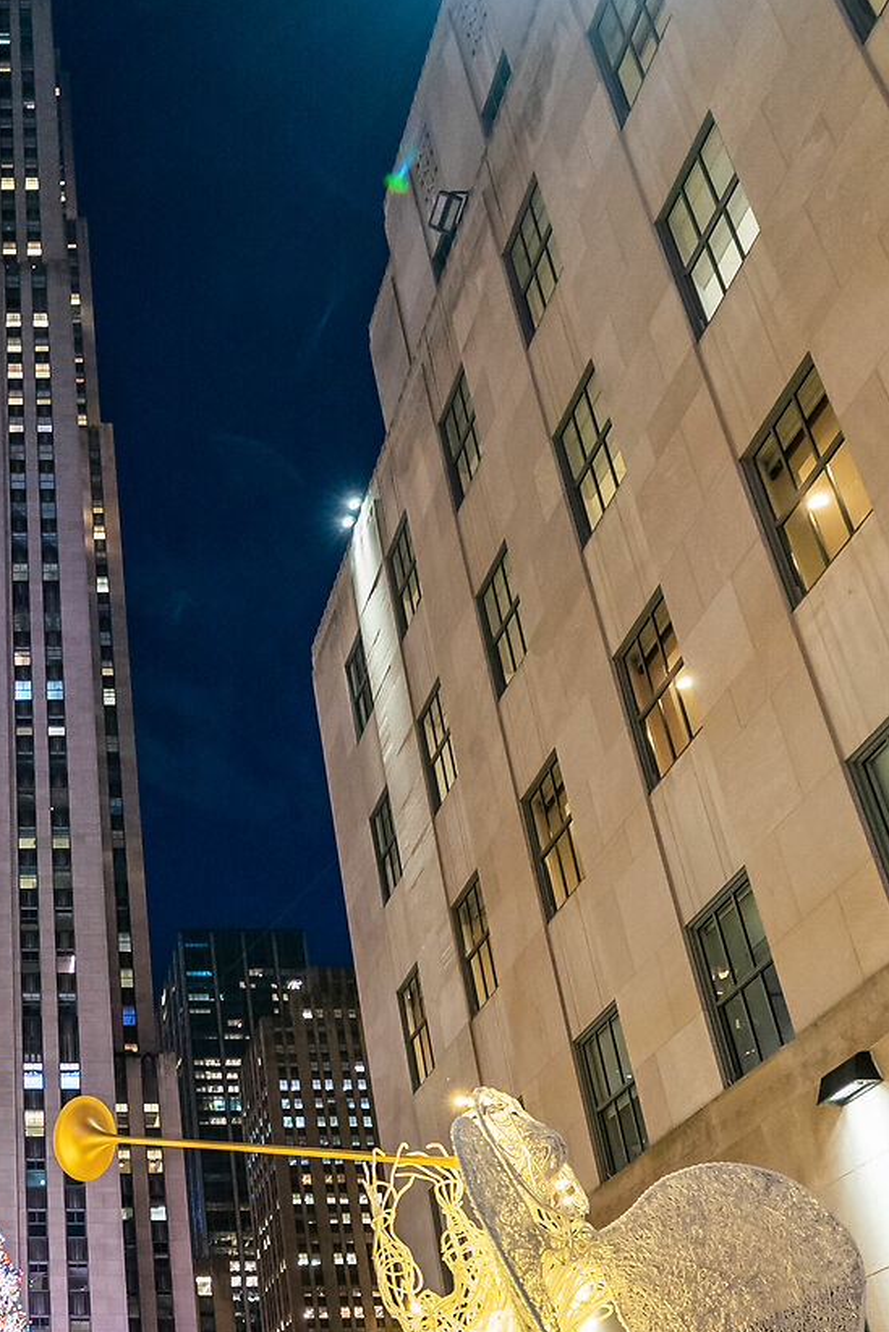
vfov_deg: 51.3
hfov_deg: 33.8
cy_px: 1052
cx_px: -42
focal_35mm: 35
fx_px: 1296
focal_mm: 12
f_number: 2.8
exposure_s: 1/25
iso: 1600
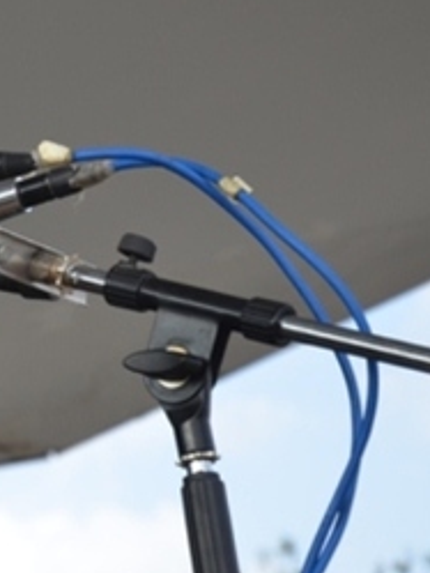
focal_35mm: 287
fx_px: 4749
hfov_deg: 5.1
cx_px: -223
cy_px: 247
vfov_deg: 6.9
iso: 200
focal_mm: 80
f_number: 7.1
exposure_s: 1/200
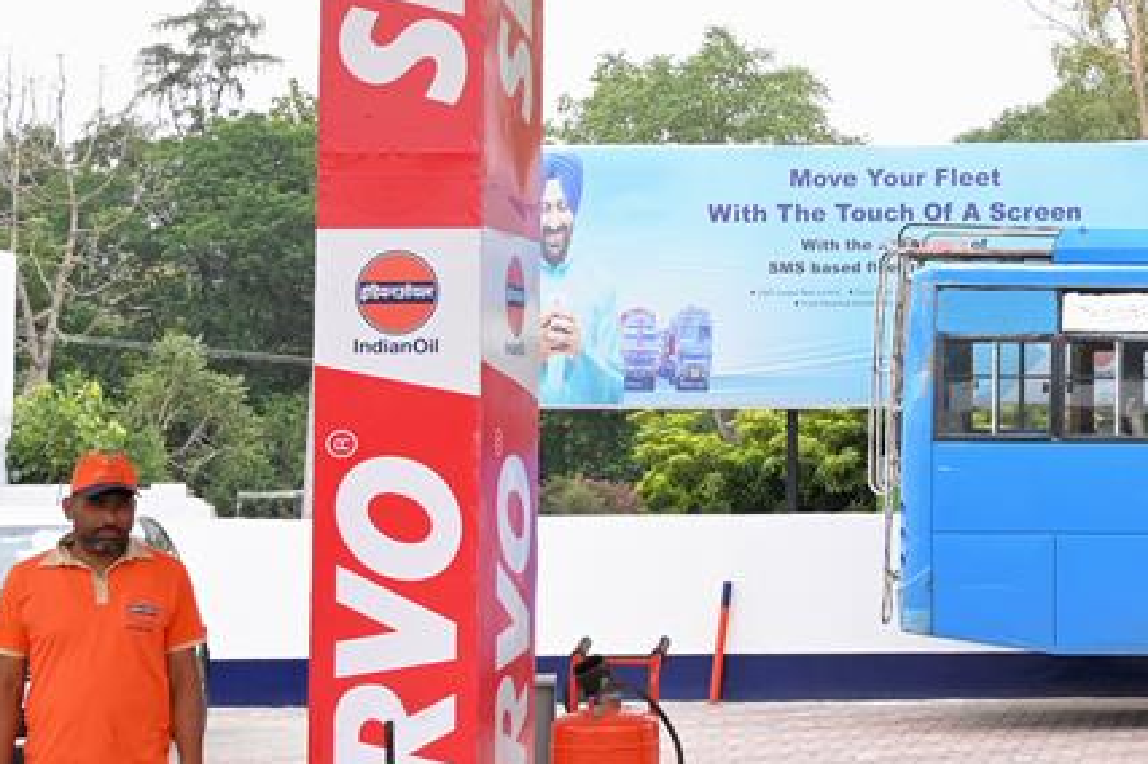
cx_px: 1335
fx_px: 3632
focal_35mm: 114
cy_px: 172
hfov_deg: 17.2
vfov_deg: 12.0
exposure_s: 1/200
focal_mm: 30
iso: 200
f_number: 7.1
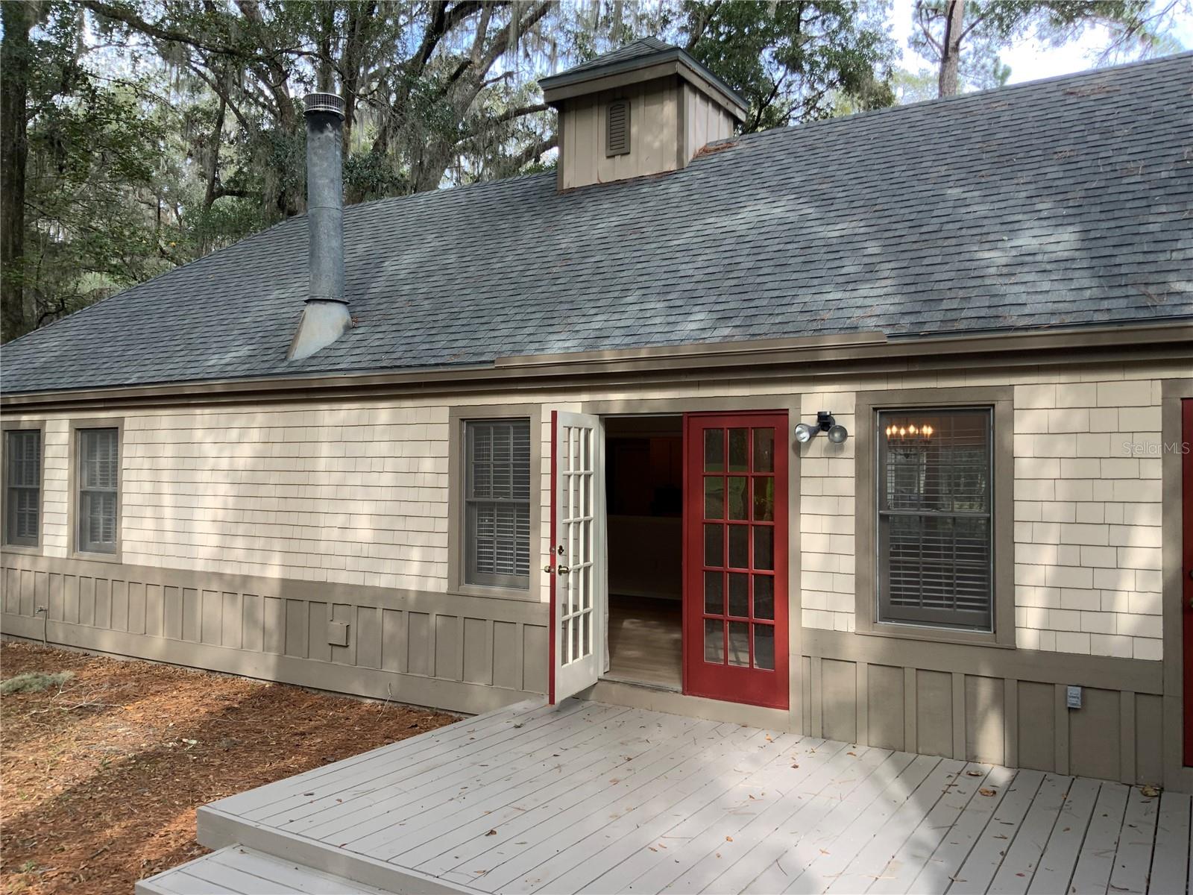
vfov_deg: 48.2
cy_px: 448
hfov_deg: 61.7
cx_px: 596
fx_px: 999
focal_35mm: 29
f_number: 1.8
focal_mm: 3
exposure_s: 1/152
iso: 16
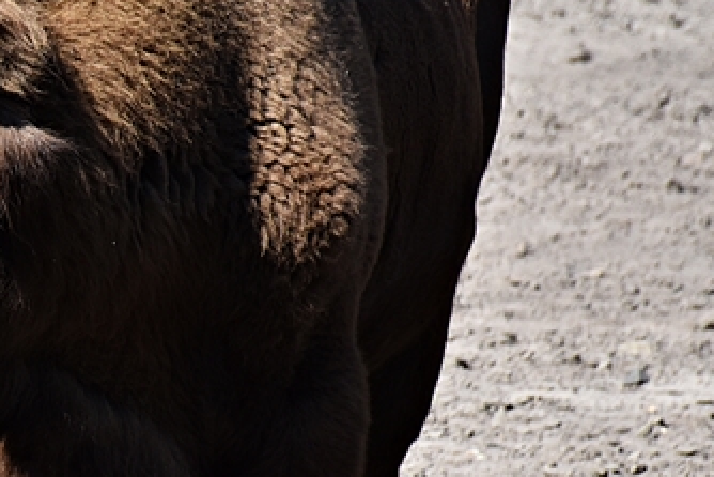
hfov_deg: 3.2
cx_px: -239
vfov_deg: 2.1
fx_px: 12758
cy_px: 262
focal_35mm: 643
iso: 250
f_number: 5.6
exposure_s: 1/500
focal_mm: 140
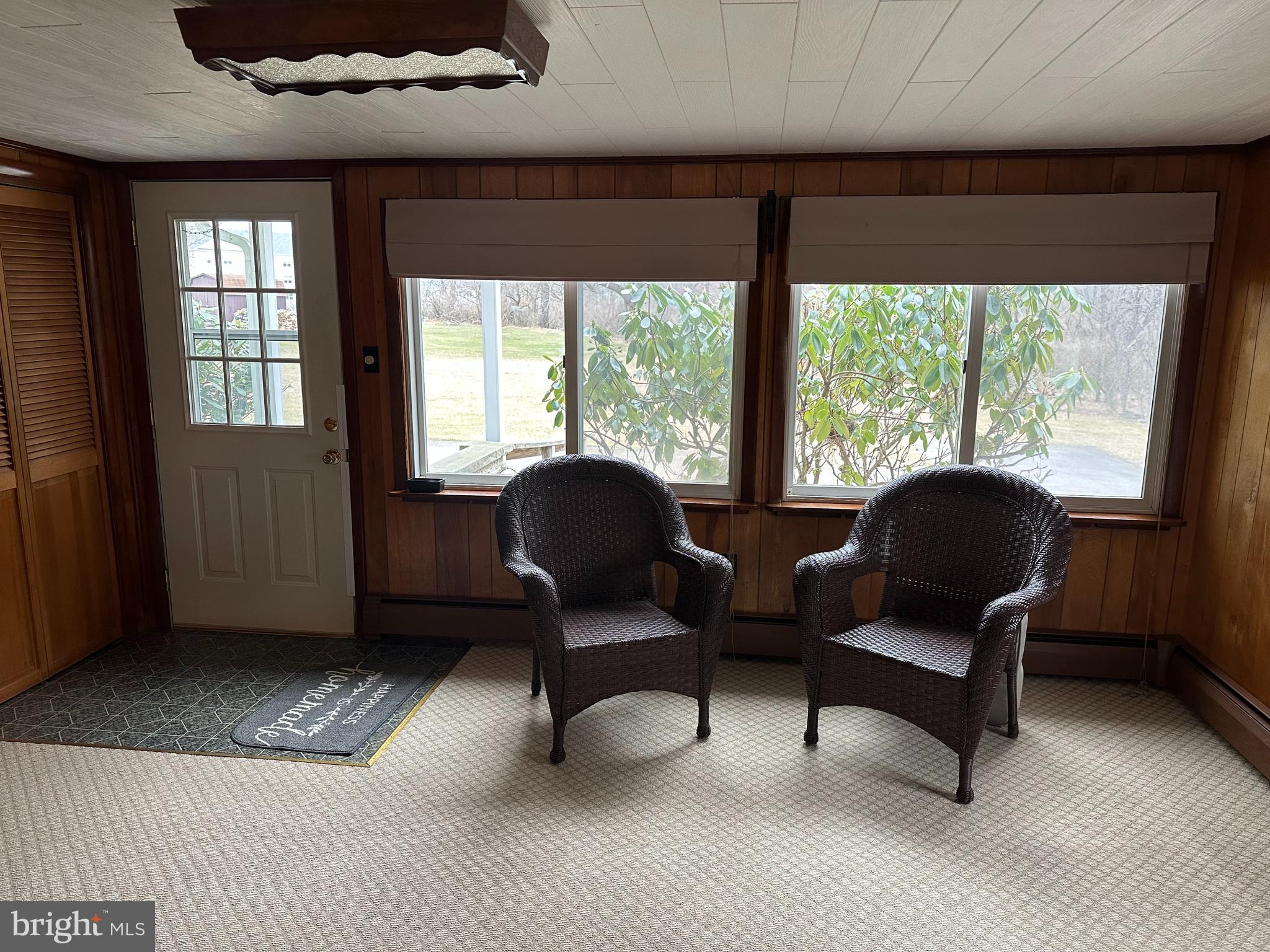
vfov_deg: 56.8
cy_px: 476
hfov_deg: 71.6
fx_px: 881
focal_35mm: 24
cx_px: 635
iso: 160
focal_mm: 6.86
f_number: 1.78
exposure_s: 1/60
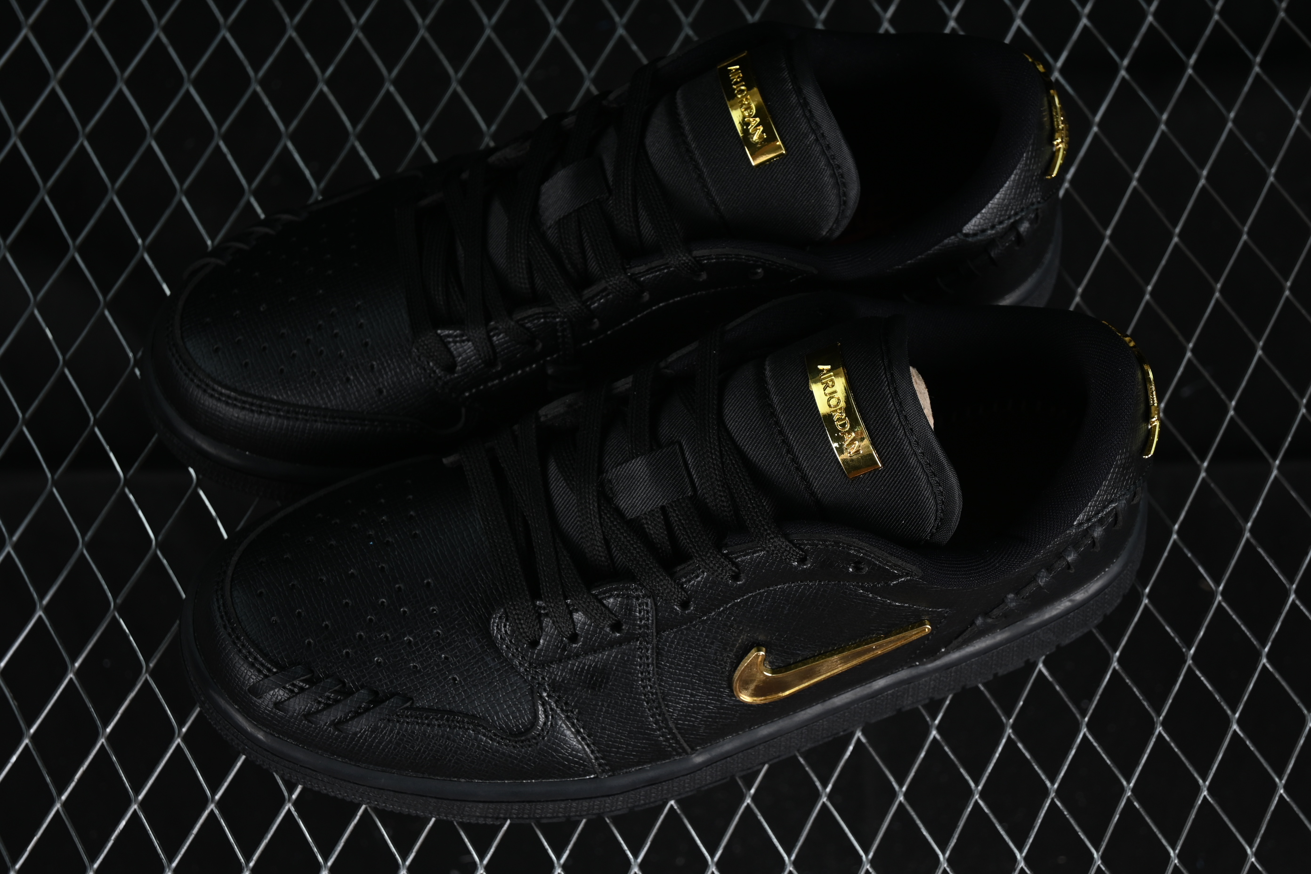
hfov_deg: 27.0
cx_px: 656
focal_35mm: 75
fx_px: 2731
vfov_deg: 18.2
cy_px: 437
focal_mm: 50
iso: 160
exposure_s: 1/40
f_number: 6.3
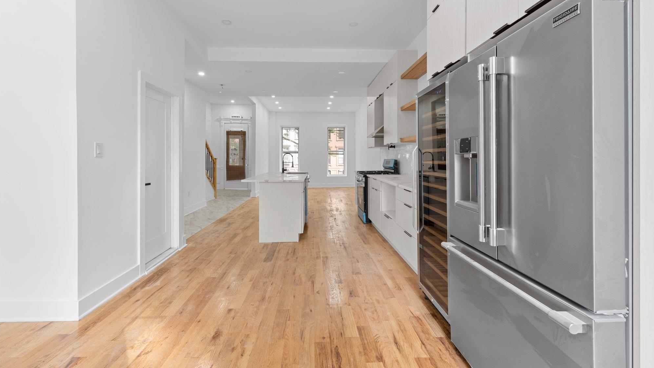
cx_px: 320
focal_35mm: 15
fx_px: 260
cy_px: 157
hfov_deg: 103.0
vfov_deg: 70.1
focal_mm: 14
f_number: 10
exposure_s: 1/2
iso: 250
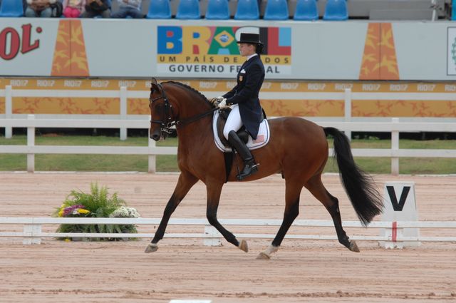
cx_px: 228
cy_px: 152
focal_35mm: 450
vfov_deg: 3.0
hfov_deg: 4.6
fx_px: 5693
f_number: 6.3
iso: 400
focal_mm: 300
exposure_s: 1/500
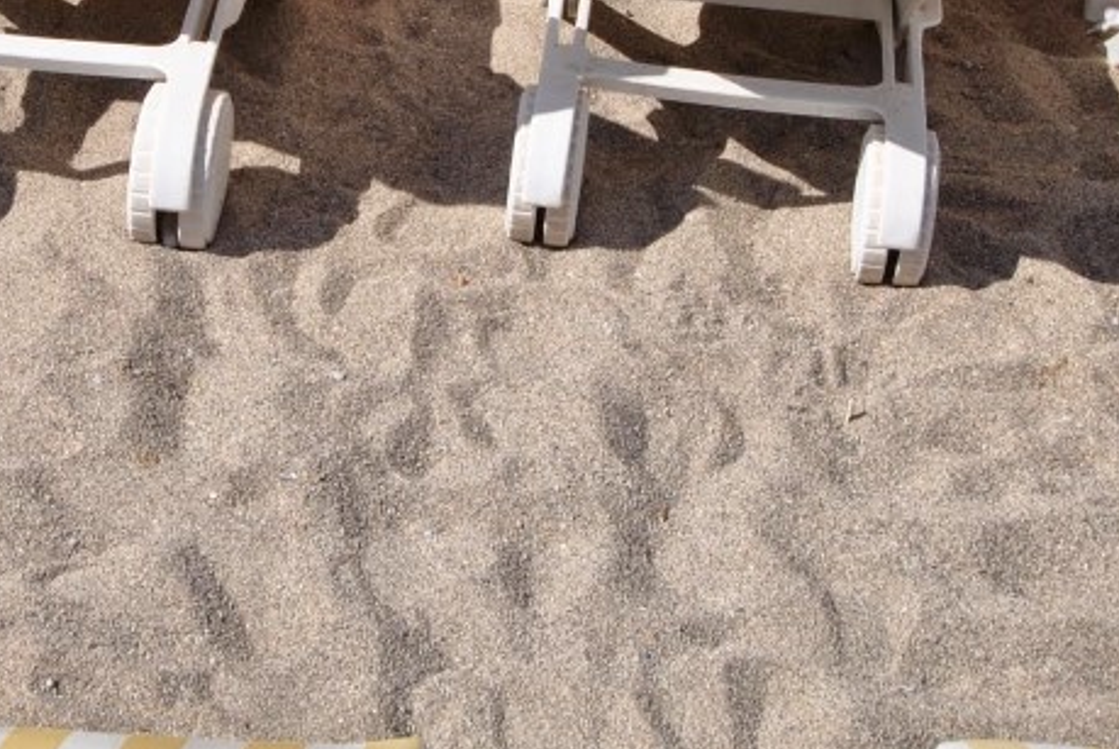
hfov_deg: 22.5
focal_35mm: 90
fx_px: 2800
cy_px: 112
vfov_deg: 15.1
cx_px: 389
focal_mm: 24
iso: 100
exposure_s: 1/320
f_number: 9
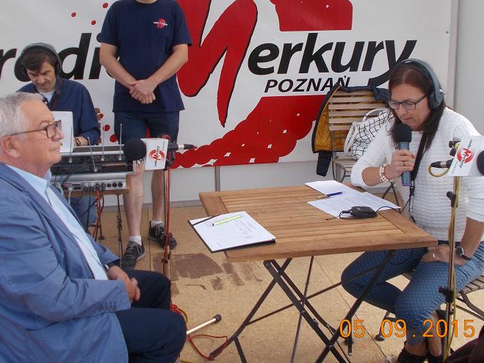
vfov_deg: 35.6
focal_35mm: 40
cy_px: 116
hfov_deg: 46.7
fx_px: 560
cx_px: 223
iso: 80
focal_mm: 4.6
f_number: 3.2
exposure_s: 1/200
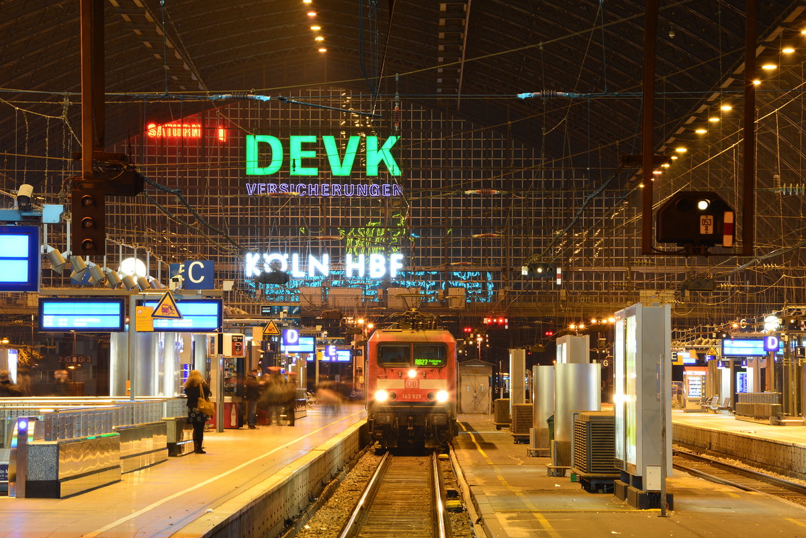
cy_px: 269
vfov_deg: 7.0
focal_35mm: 195
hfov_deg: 10.5
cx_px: 403
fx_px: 4365
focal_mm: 130
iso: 100
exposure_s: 13
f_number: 16
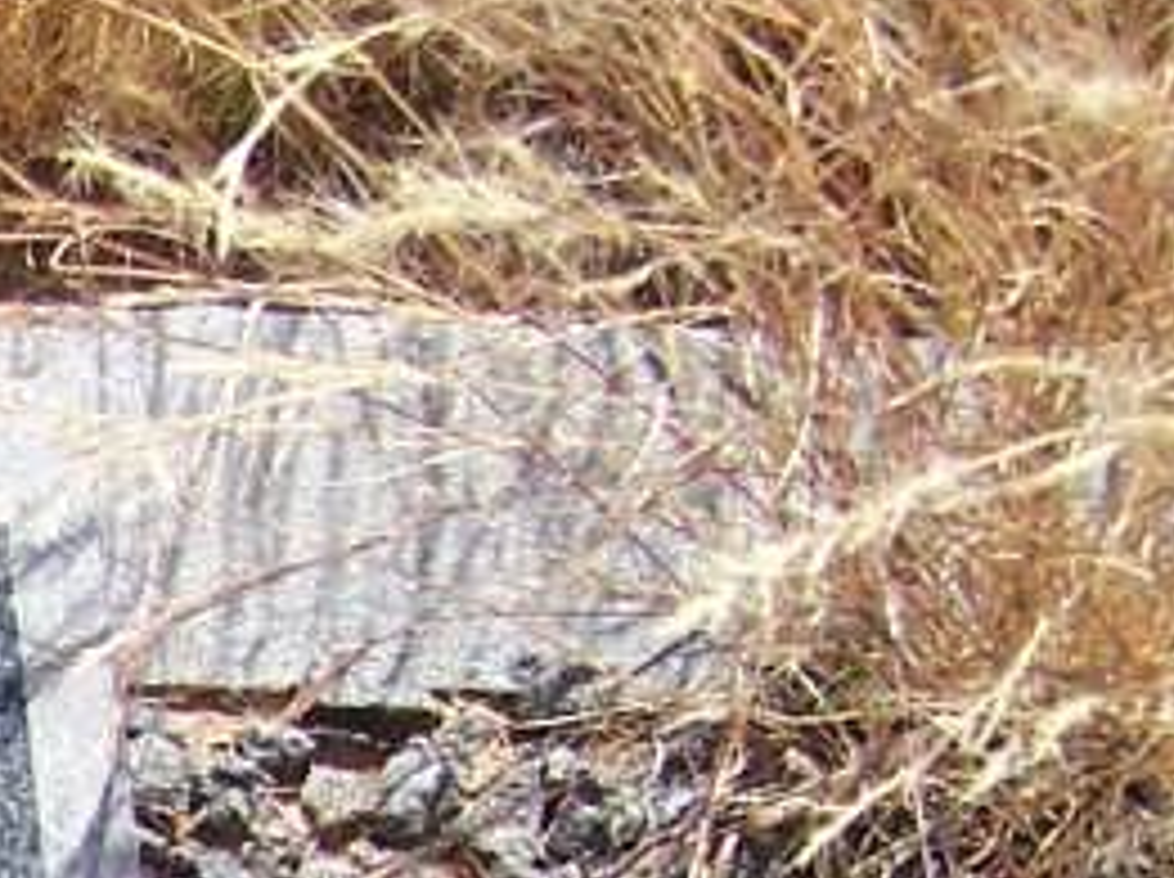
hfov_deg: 10.4
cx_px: -1232
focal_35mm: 175
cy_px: 1756
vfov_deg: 8.1
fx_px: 5927
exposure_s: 1/750
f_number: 2.8
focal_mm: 6.3
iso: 80
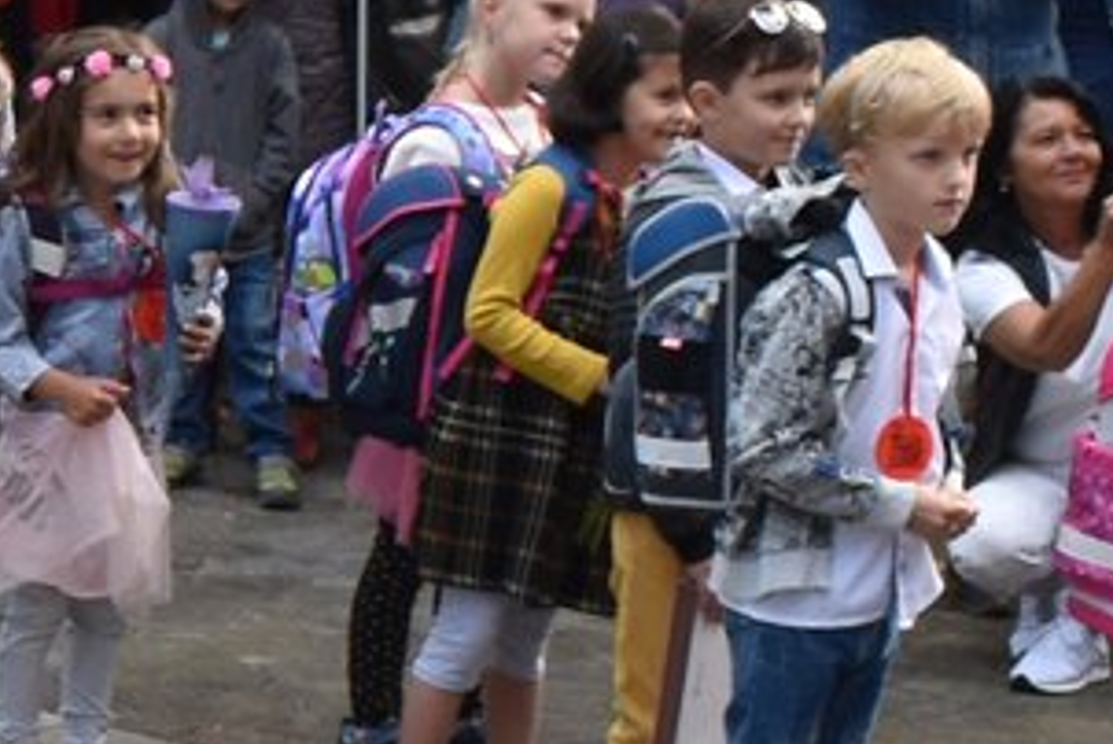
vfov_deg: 6.6
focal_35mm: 208
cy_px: 554
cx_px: -1279
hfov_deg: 9.1
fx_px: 6446
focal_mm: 21
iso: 400
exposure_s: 1/160
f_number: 6.3
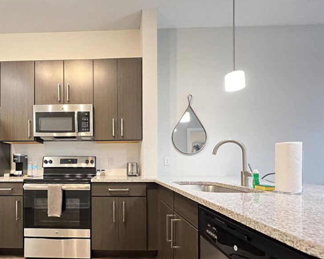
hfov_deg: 82.3
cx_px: 99
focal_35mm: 18
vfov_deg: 72.7
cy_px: 159
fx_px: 173
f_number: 1.8
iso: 1250
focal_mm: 1.57
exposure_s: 1/40
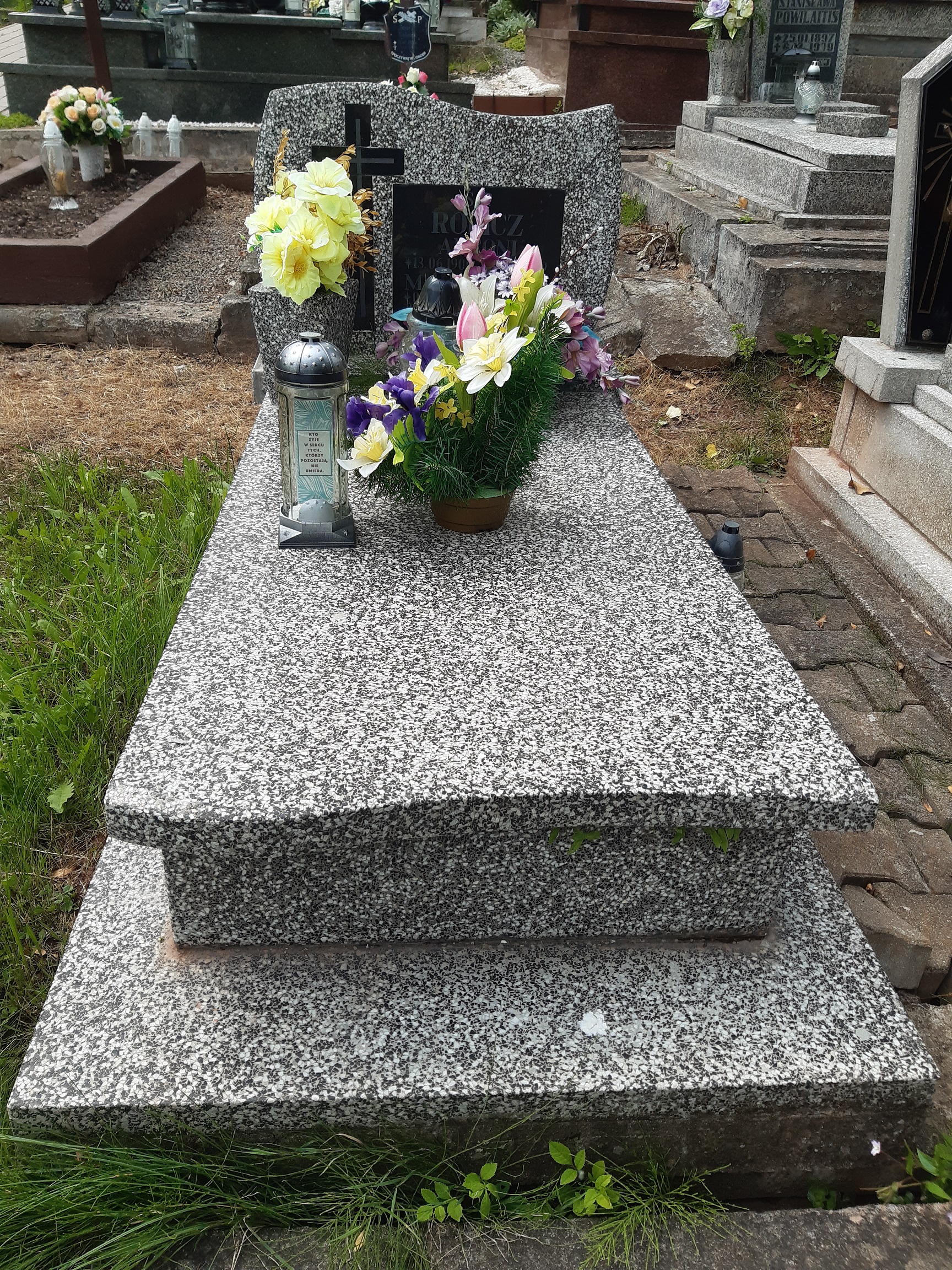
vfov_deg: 67.3
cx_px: 476
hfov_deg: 53.1
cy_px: 635
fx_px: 953
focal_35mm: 26
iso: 40
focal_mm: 3.92
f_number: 1.7
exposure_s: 1/927
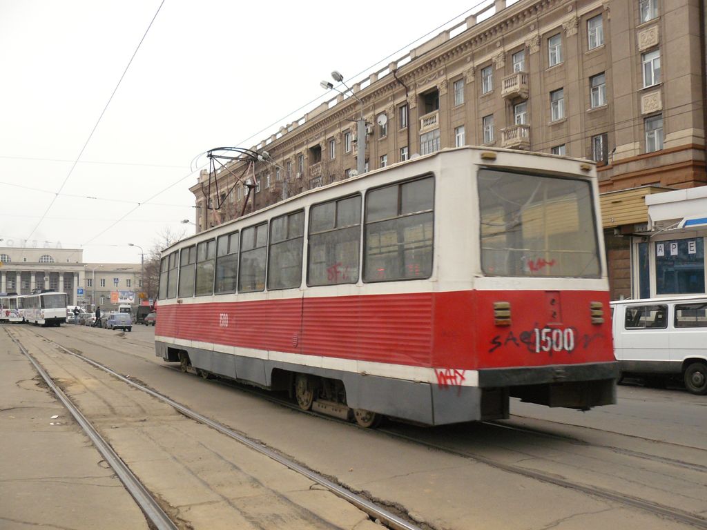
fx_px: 735
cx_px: 354
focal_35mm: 36
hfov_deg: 51.4
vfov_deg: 39.7
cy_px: 265
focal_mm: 6
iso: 200
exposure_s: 1/125
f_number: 2.8
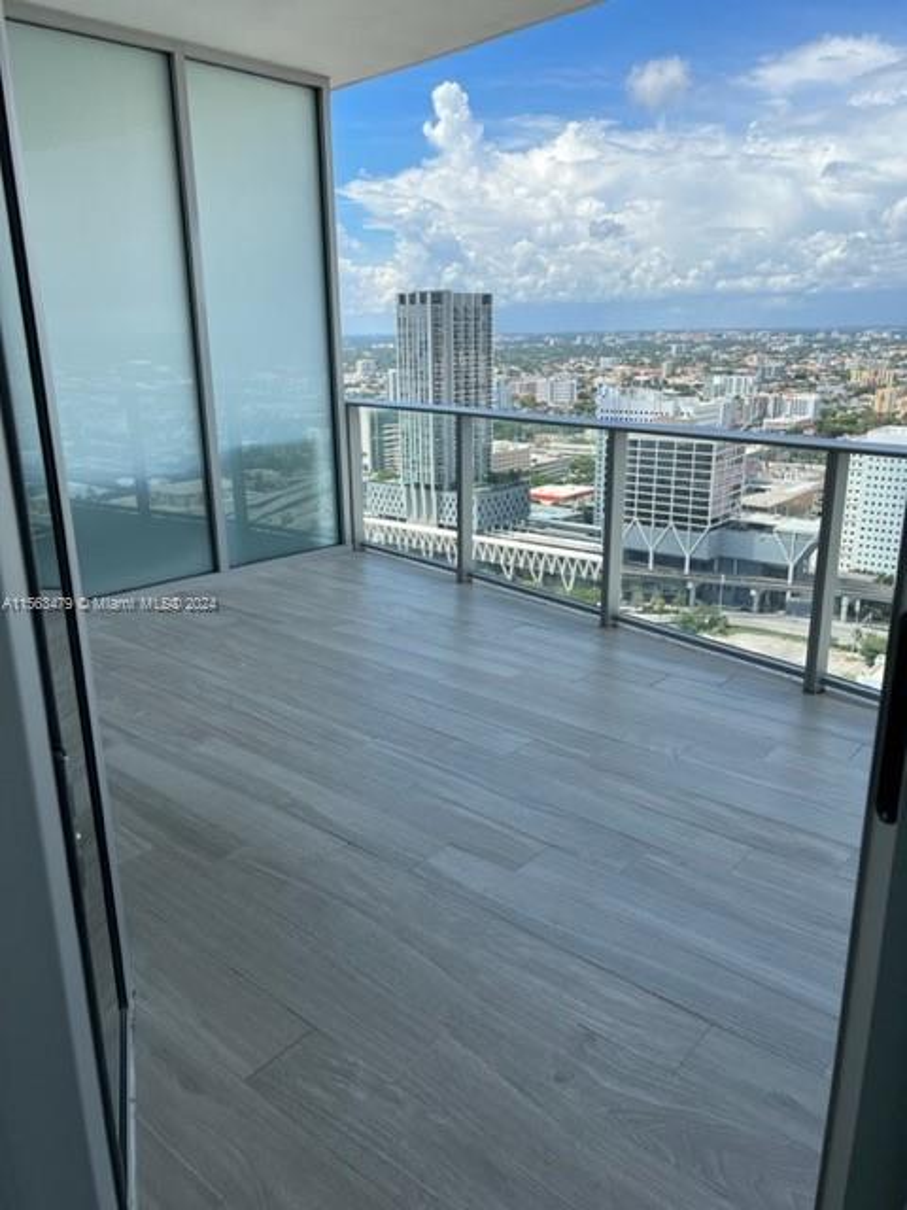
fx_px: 908
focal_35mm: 26
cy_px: 605
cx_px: 454
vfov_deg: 67.3
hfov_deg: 53.1
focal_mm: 5.7
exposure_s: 1/4444
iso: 50
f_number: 1.5
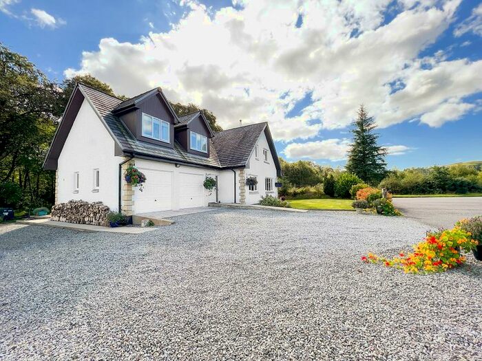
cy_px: 180
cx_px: 241
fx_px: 181
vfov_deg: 89.9
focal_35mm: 13
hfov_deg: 106.2
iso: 32
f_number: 1.8
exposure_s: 1/900
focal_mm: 1.57
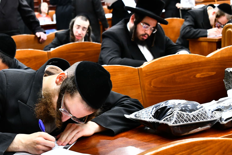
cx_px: 58
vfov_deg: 18.6
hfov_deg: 27.3
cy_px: 101
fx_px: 470
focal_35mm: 73
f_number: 5.6
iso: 3200
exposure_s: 1/100
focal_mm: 48
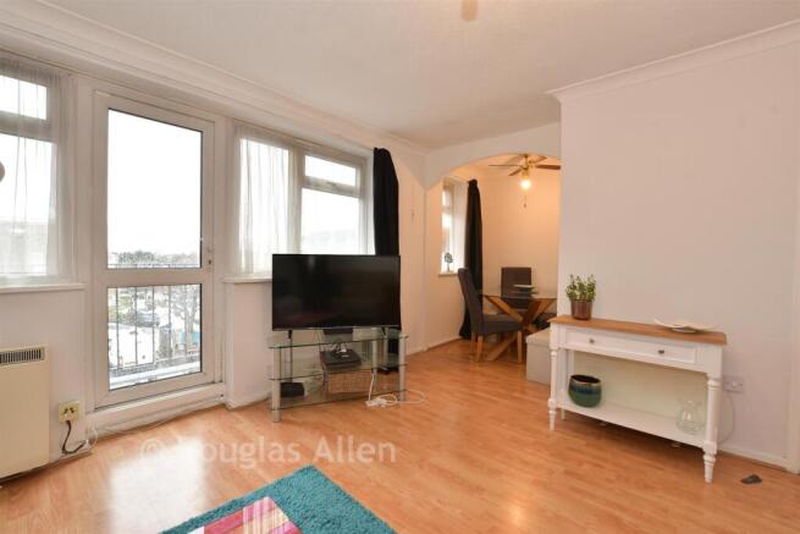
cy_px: 267
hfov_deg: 100.4
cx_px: 400
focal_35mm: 15
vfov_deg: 77.4
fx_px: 333
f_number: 8
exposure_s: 1/3
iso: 100
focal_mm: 10
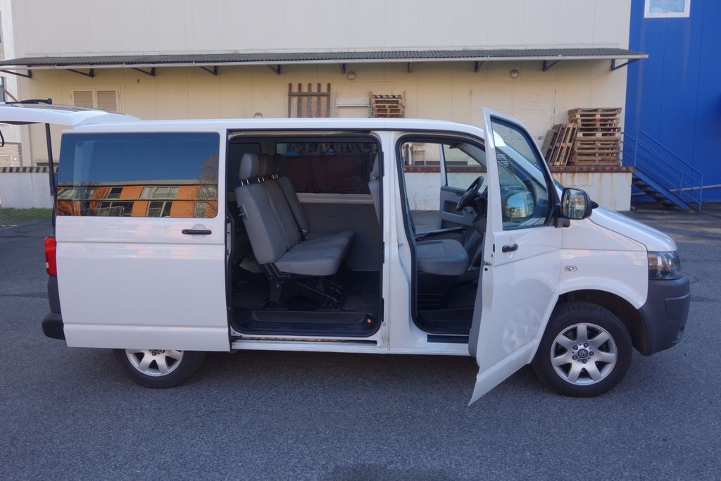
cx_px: 360
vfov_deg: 46.4
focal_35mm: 28
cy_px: 240
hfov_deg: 65.5
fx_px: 561
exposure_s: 1/50
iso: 125
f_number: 6.3
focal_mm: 10.4
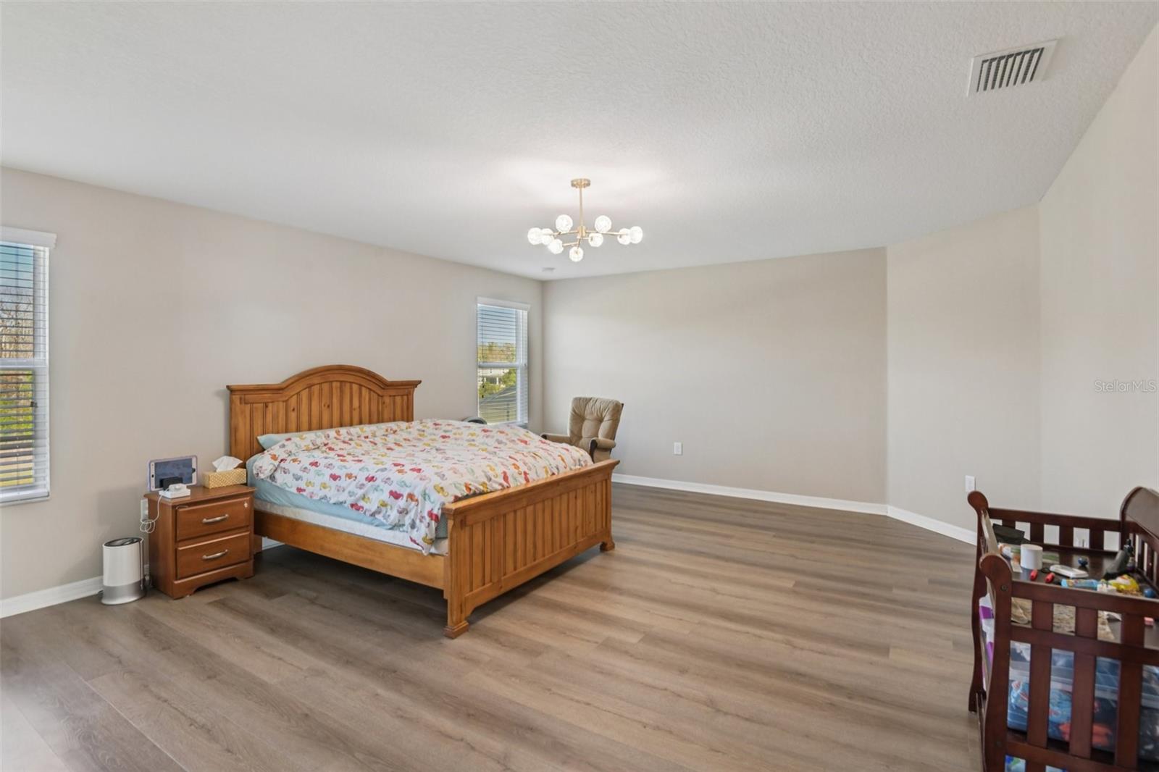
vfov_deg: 73.7
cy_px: 386
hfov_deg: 96.7
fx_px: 515
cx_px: 580
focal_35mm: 16
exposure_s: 1/13
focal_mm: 16
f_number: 8
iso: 400
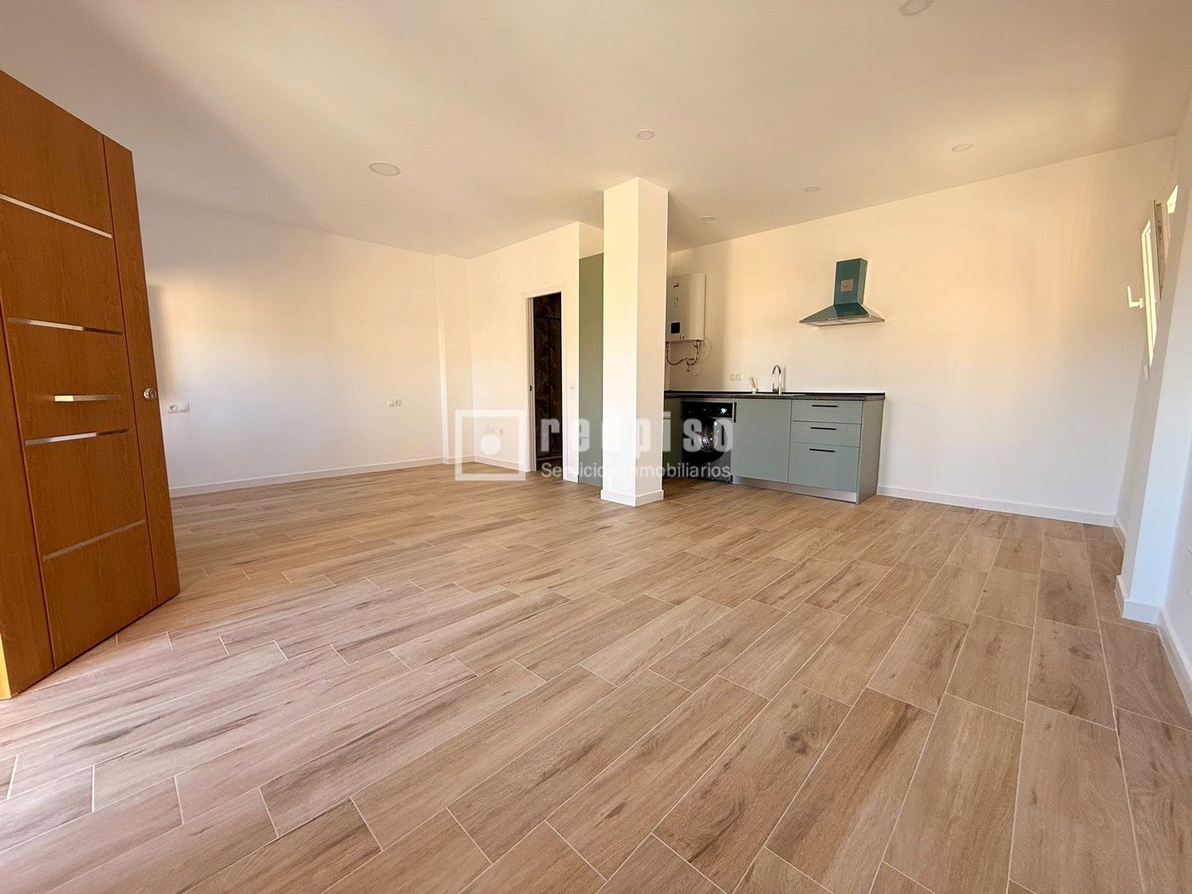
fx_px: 482
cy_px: 447
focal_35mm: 14
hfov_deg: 102.1
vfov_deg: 85.7
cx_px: 596
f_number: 2.2
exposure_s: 1/99
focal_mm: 2.22
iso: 100
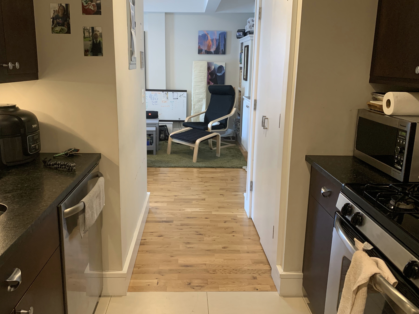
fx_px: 351
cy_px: 145
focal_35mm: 29
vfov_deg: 48.2
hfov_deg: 61.6
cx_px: 193
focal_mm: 4.25
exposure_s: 1/60
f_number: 1.8
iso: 400
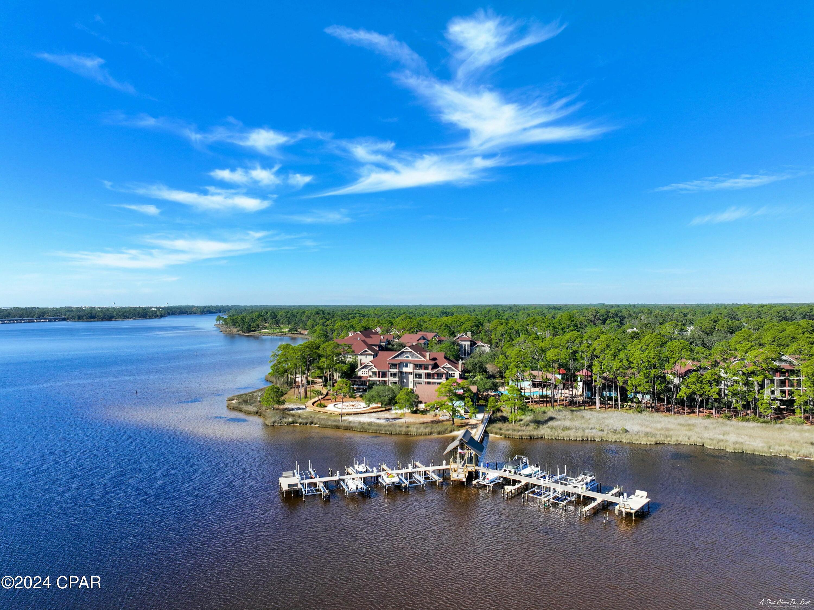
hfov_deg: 71.6
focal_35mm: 24
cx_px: 407
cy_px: 305
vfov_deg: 56.8
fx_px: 564
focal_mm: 12.29
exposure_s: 1/1600
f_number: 2.8
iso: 120
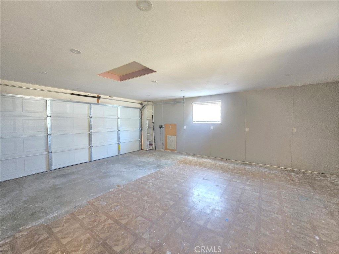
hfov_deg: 106.2
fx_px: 127
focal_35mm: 13
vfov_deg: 89.9
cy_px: 127
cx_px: 170
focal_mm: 2.2
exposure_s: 1/24
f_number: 2.2
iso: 1600
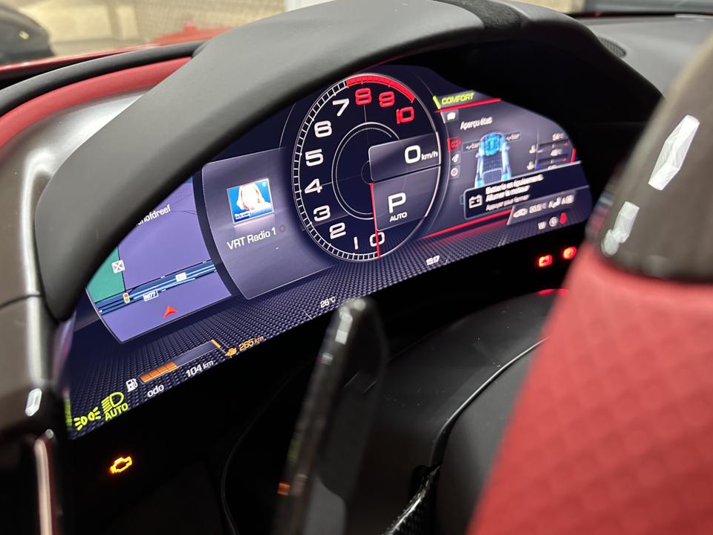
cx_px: 359
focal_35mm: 25
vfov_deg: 54.9
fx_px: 515
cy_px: 262
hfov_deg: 69.4
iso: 800
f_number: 1.78
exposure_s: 1/51
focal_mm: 6.86
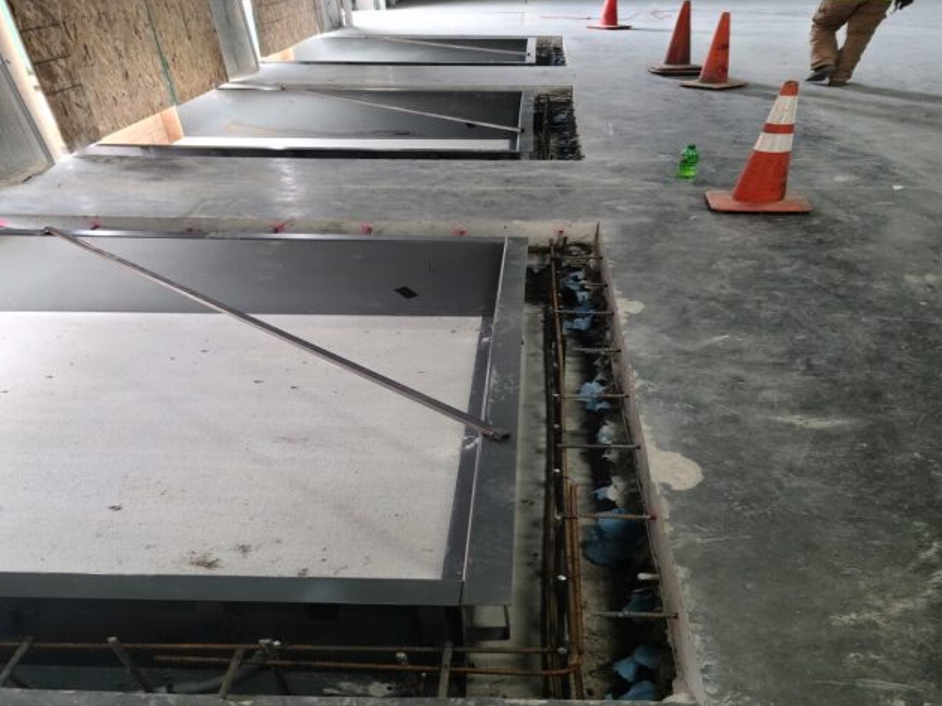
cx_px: 476
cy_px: 361
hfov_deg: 61.7
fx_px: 789
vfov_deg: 48.2
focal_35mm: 29
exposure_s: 1/59
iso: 160
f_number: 2
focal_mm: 5.9
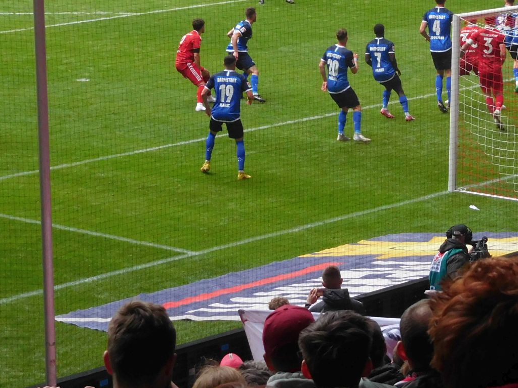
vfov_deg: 8.4
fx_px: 2633
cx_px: 408
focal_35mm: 176
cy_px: 112
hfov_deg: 11.2
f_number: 4.7
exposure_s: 1/250
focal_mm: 16.1
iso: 280
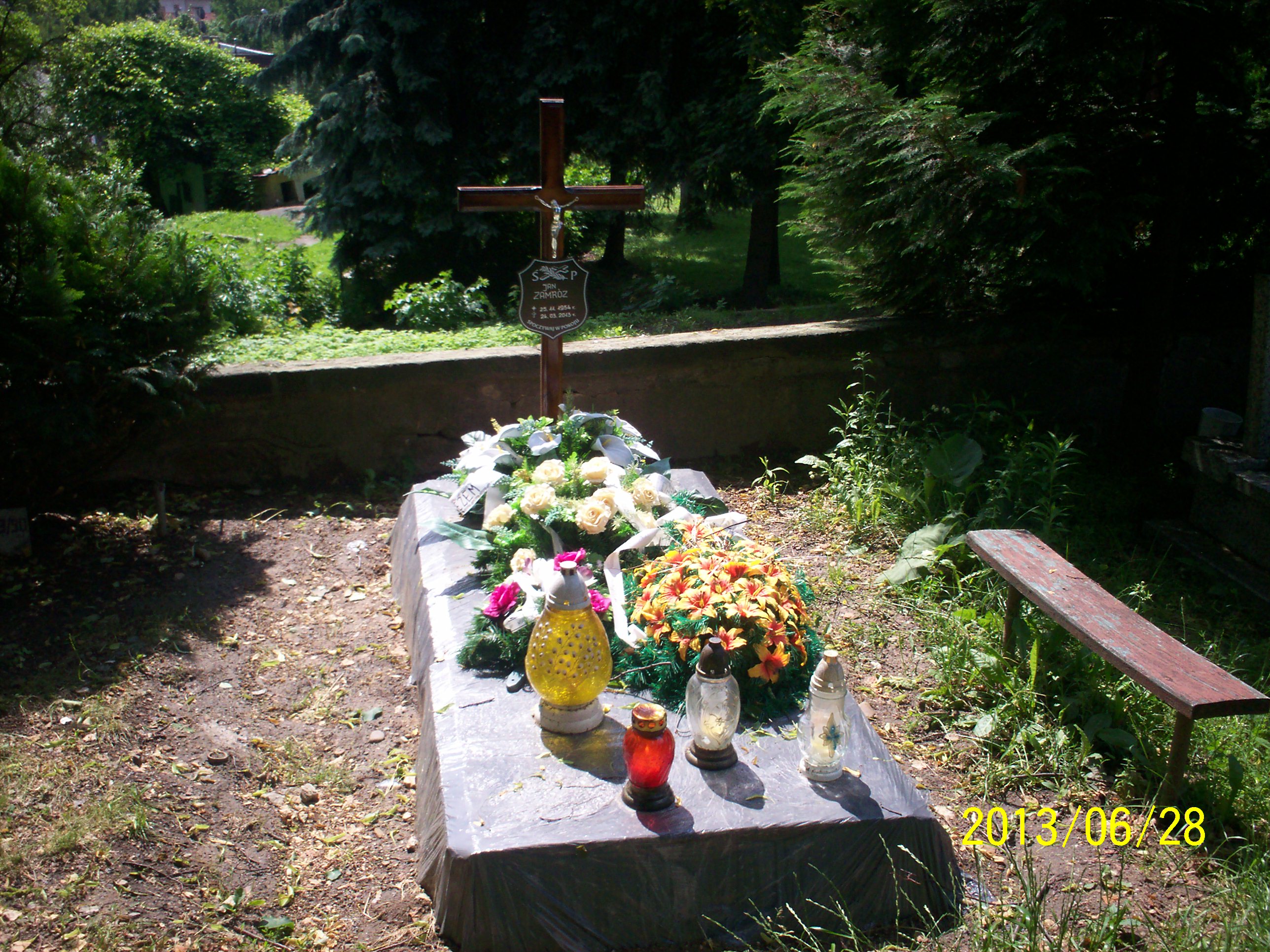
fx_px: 1321
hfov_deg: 51.4
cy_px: 476
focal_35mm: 36
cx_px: 635
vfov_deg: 39.7
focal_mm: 6
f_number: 4.5
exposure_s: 1/322
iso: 100
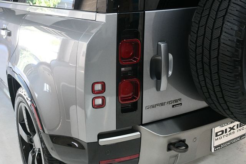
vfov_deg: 29.8
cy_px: 82
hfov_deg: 43.6
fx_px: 307
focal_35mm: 45
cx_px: 123
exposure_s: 1/125
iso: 2200
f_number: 4
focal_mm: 30
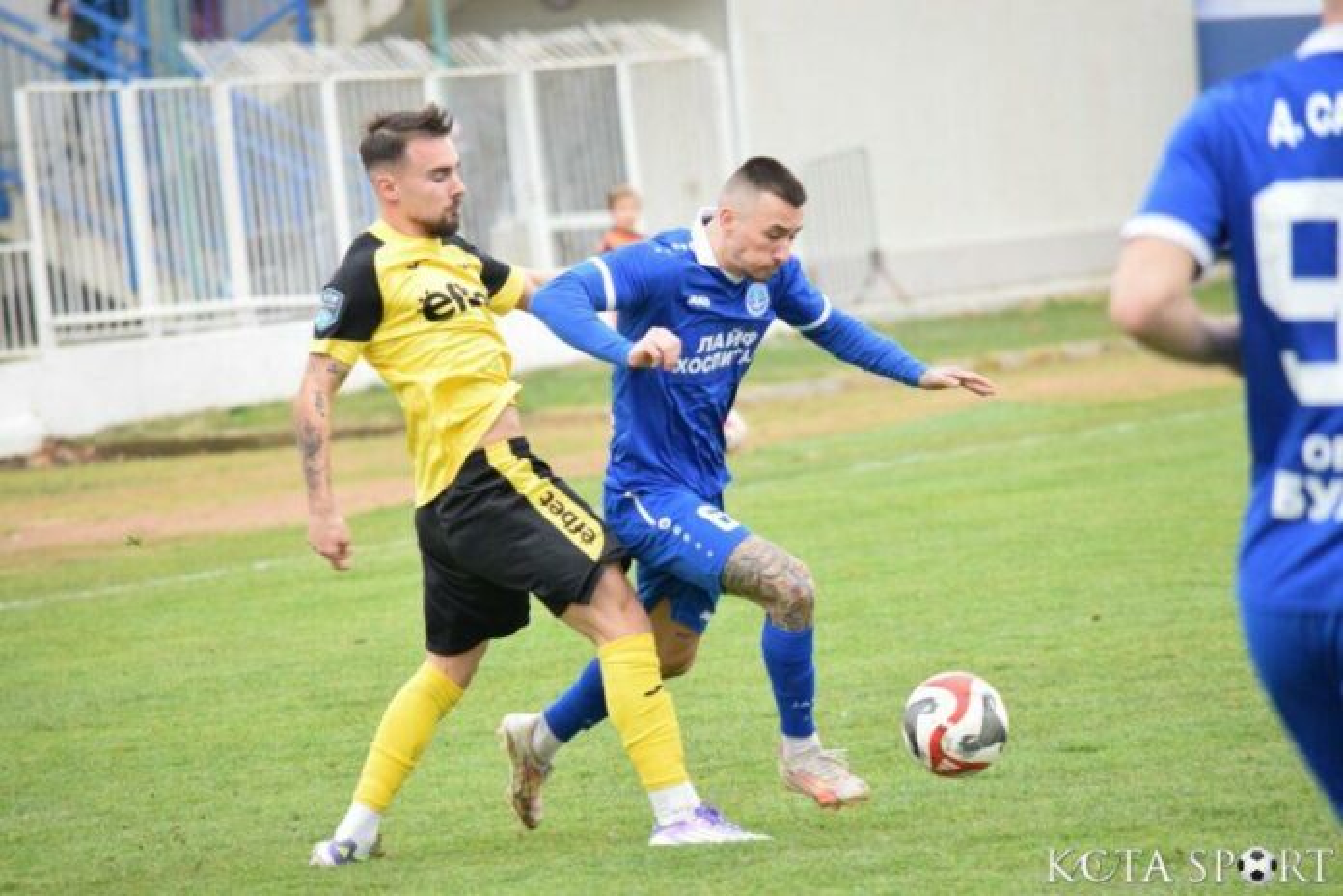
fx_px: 12310
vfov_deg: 4.2
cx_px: 672
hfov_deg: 6.2
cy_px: 448
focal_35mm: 330
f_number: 5.3
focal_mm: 220
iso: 1600
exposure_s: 1/800
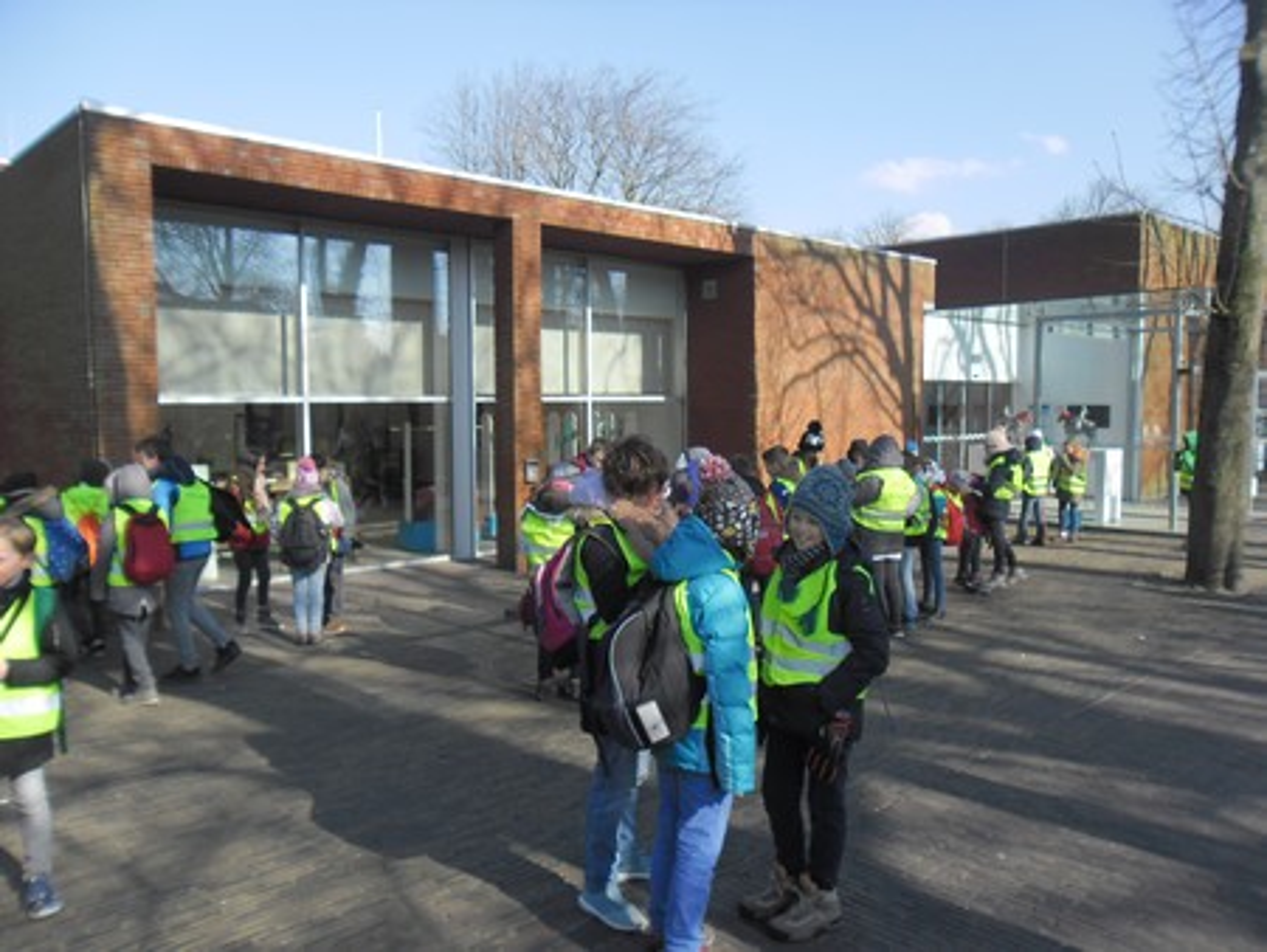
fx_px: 989
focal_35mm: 27
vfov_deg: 51.4
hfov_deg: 65.3
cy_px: 476
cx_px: 634
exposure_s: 1/412
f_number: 3.5
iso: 80
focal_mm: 4.9
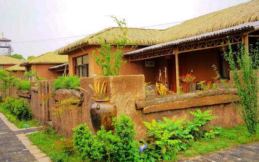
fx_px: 268
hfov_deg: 51.5
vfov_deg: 33.6
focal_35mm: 38
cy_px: 77
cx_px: 130
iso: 100
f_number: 4
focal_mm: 35
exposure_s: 1/60
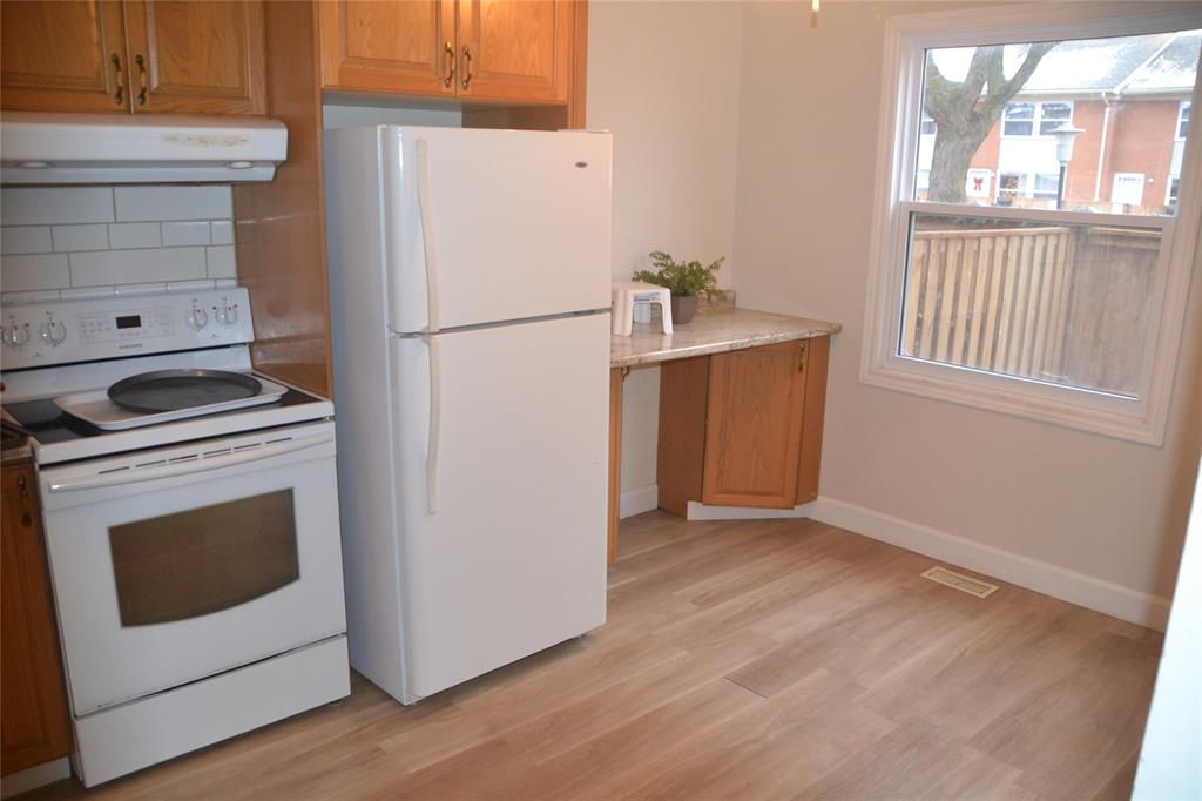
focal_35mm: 27
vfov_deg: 47.9
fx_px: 901
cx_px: 601
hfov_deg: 67.4
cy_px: 400
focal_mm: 18
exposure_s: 1/60
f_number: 3.5
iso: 1250
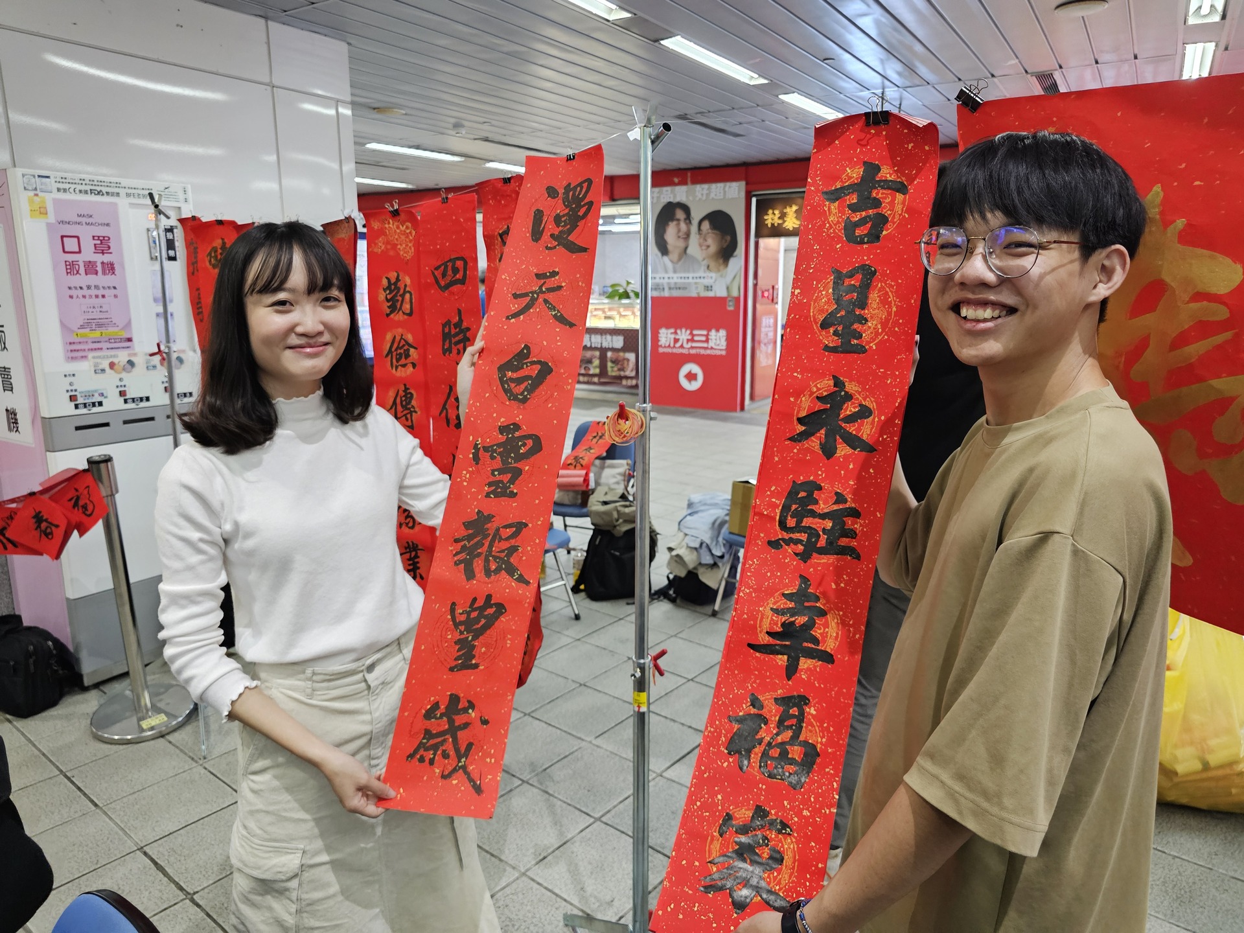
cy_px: 466
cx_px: 622
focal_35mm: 23
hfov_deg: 73.9
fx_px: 827
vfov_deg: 58.9
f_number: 1.7
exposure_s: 1/120
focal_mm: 6.3
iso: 800
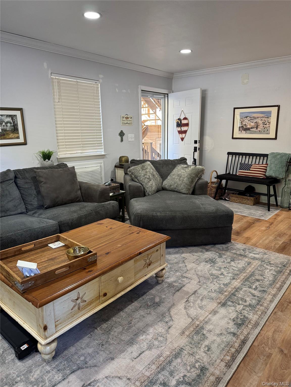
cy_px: 194
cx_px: 146
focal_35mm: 24
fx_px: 269
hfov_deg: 56.8
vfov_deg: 71.6
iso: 250
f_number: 1.78
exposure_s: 1/60
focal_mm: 6.76
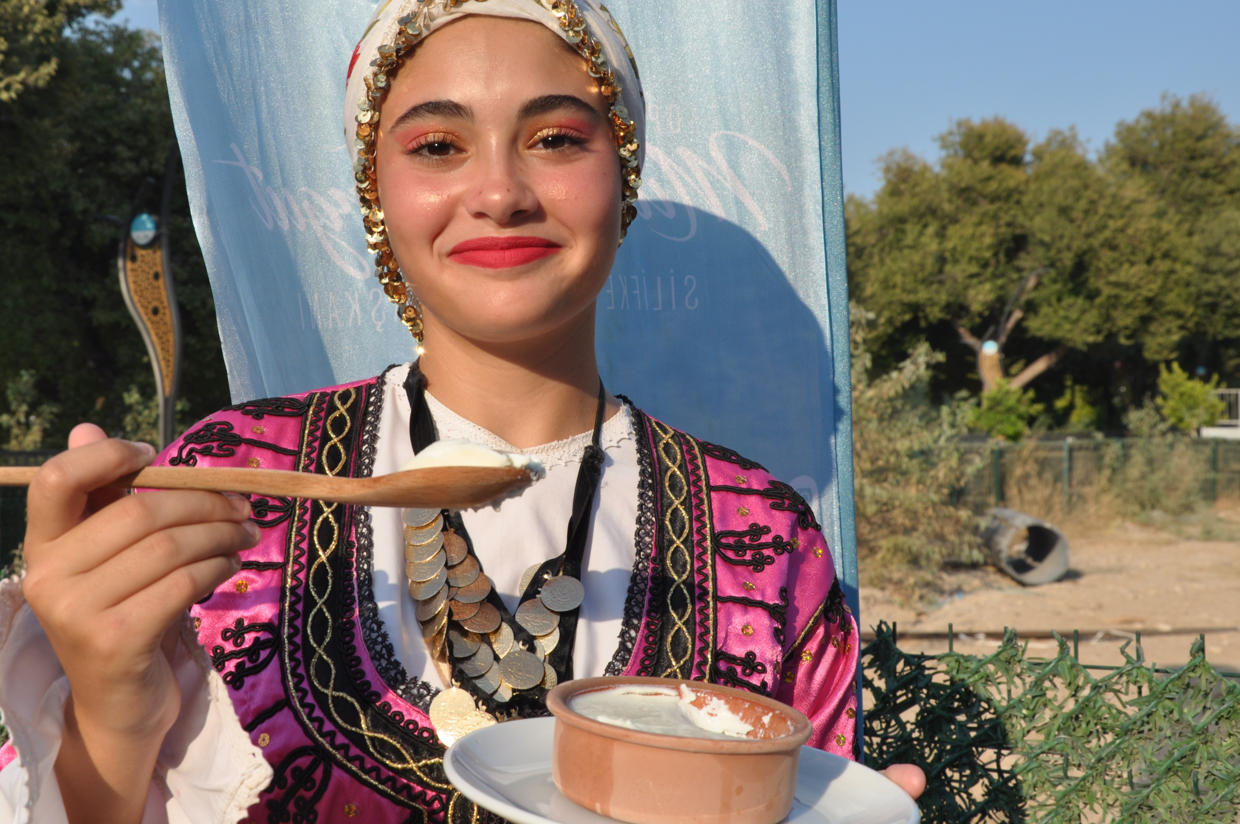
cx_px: 561
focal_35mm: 55
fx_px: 1892
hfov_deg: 36.3
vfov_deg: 24.6
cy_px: 382
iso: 200
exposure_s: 1/320
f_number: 9
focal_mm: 32
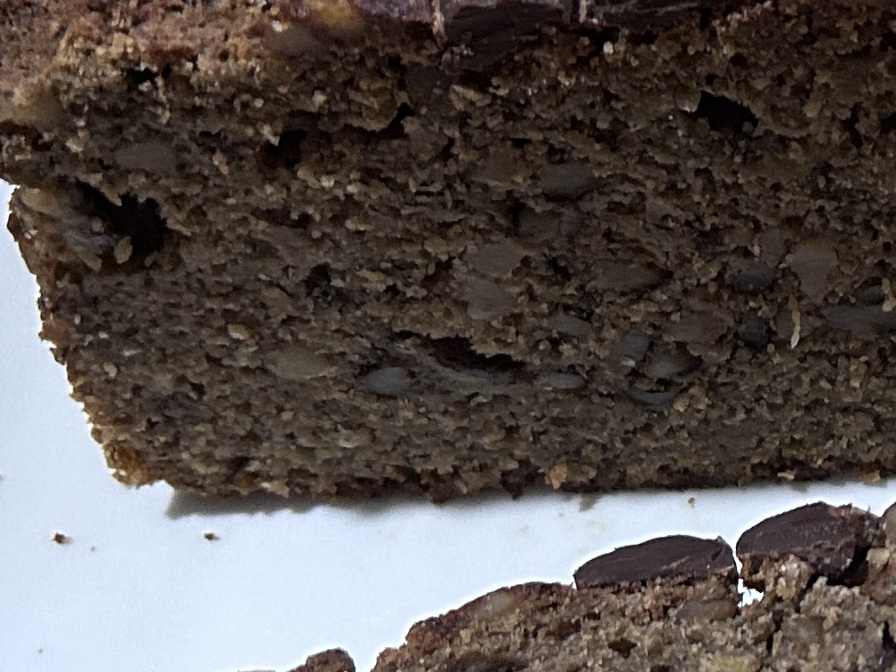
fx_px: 2692
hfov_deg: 17.1
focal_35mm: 104
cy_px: 268
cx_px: 1341
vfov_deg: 14.2
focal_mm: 5.7
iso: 320
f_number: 1.5
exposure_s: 1/52
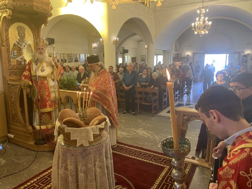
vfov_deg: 53.1
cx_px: 126
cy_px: 94
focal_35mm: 26
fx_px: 189
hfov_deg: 67.3
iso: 100
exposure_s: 1/64
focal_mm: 4.25
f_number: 1.8
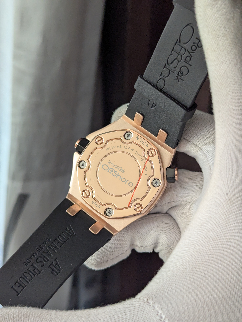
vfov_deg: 39.6
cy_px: 161
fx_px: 446
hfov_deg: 30.3
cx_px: 121
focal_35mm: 48
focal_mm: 6.81
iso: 679
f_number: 1.85
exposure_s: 1/497
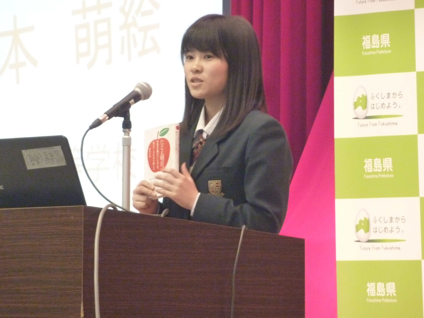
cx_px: 212
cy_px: 159
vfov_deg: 4.2
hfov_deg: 5.5
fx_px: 4385
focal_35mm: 358
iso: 800
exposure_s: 1/13
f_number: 4.9
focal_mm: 49.2
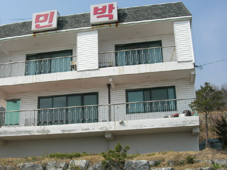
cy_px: 102
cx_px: 82
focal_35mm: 53
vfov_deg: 27.4
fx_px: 347
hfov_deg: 35.9
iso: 64
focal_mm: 7.8
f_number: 4.8
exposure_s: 1/626
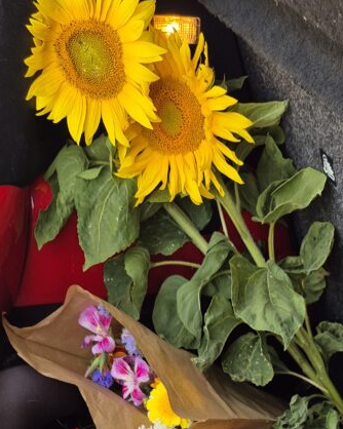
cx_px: 290
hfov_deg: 26.9
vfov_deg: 29.4
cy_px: 516
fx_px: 698
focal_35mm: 55
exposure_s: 1/180
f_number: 1.8
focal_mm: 5.4
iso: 40
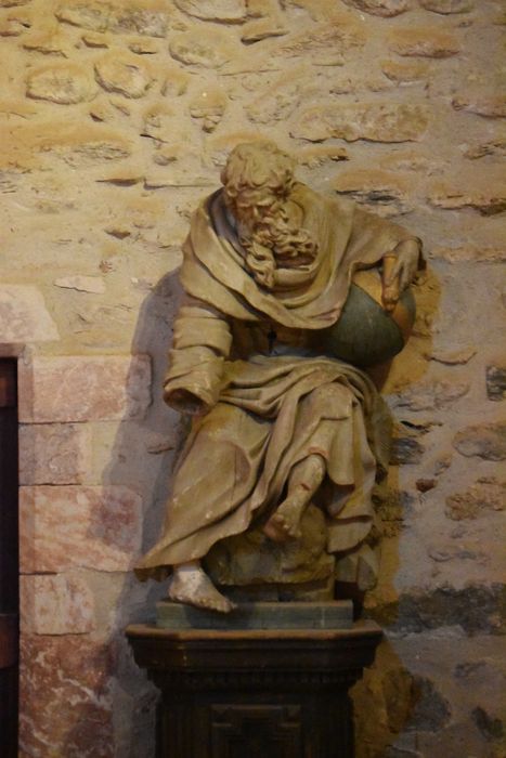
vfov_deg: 17.1
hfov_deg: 11.4
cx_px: 253
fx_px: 2529
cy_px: 379
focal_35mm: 120
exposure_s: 1/50
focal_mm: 80
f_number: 4.5
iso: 12800
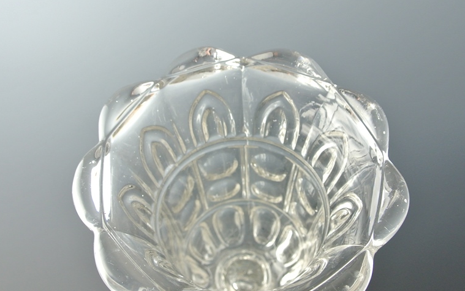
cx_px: 241
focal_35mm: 39
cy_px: 194
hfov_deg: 50.4
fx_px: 494
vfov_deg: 32.5
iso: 500
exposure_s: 1/60
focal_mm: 11
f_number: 3.5
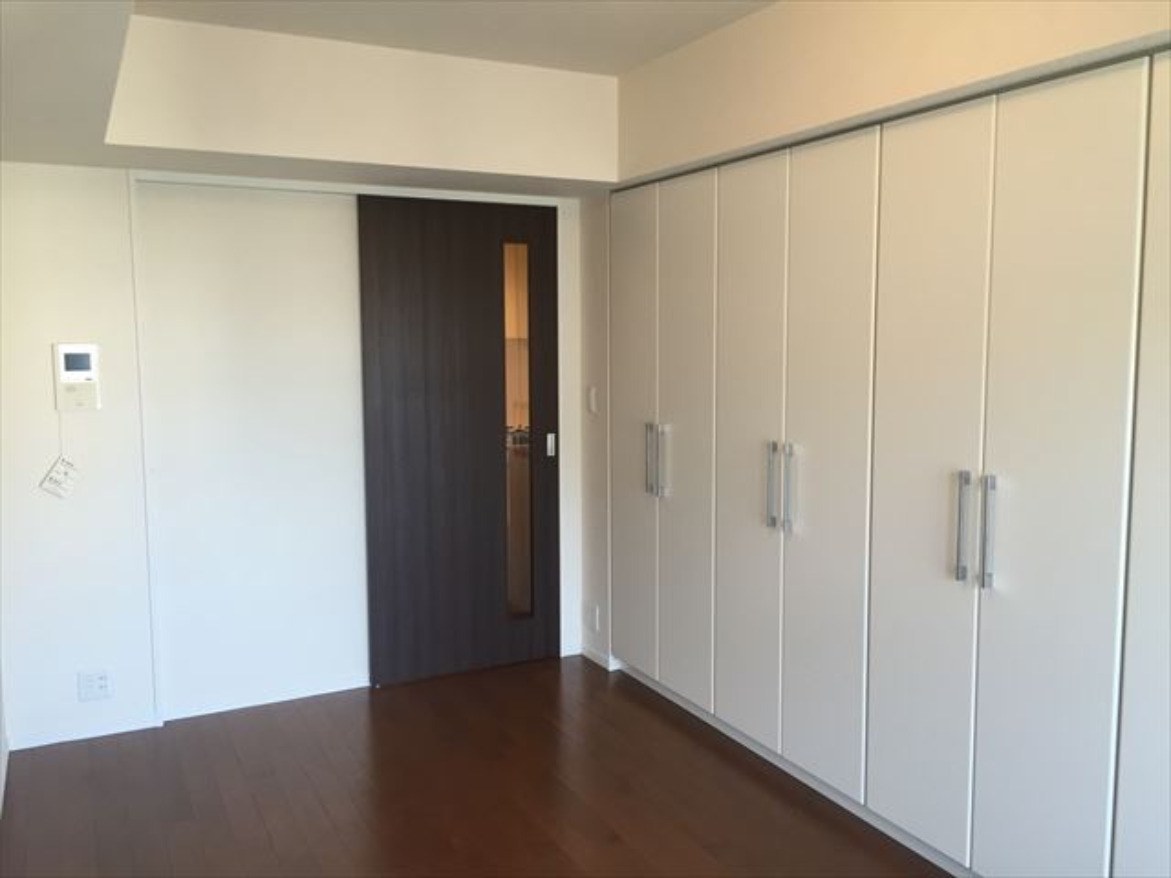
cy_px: 439
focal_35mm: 29
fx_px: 981
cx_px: 586
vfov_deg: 48.2
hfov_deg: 61.7
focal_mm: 4.15
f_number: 2.2
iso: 50
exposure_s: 1/33
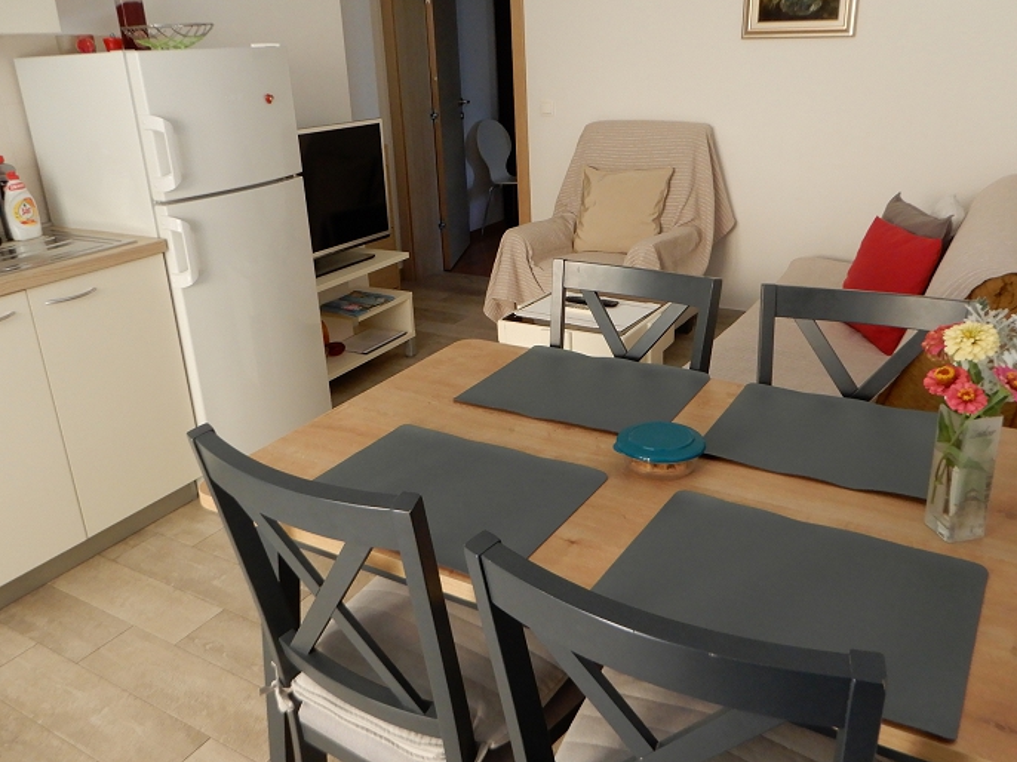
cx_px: 516
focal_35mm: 28
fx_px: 822
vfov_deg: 49.7
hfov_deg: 63.5
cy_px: 345
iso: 280
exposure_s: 1/30
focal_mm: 4.3
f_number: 3.4
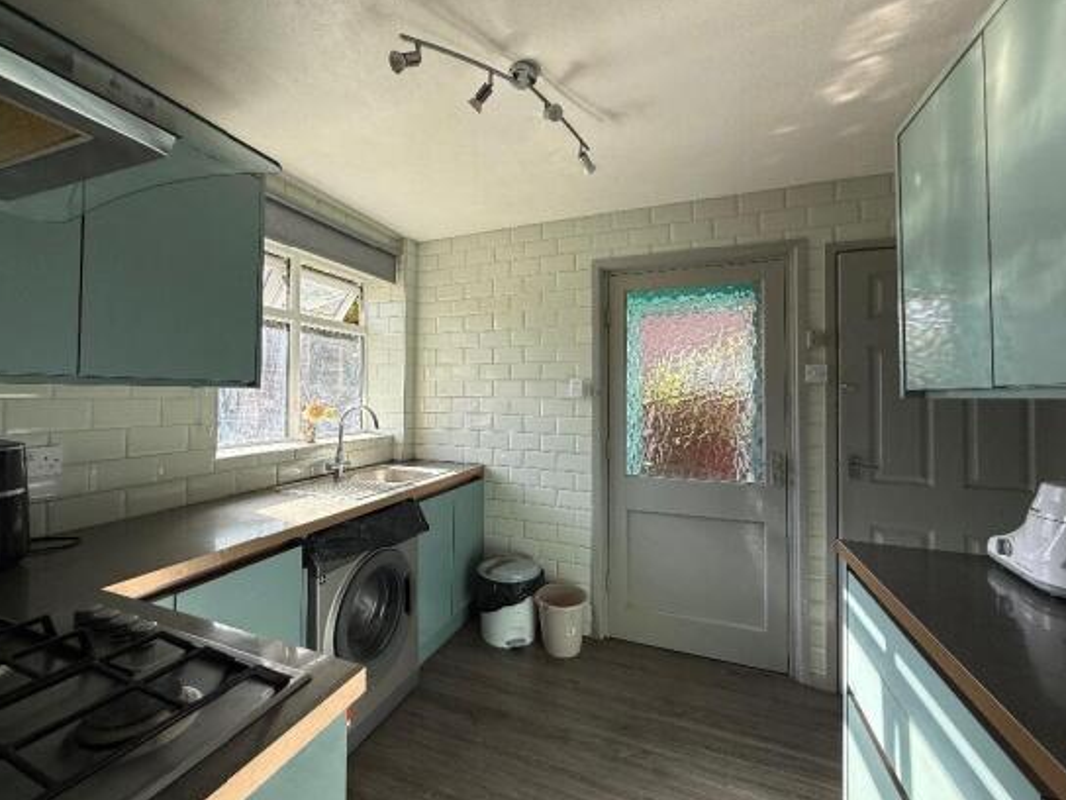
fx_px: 462
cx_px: 509
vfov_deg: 81.7
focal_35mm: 15
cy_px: 385
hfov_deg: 98.1
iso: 64
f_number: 2.2
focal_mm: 2.22
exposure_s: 1/220
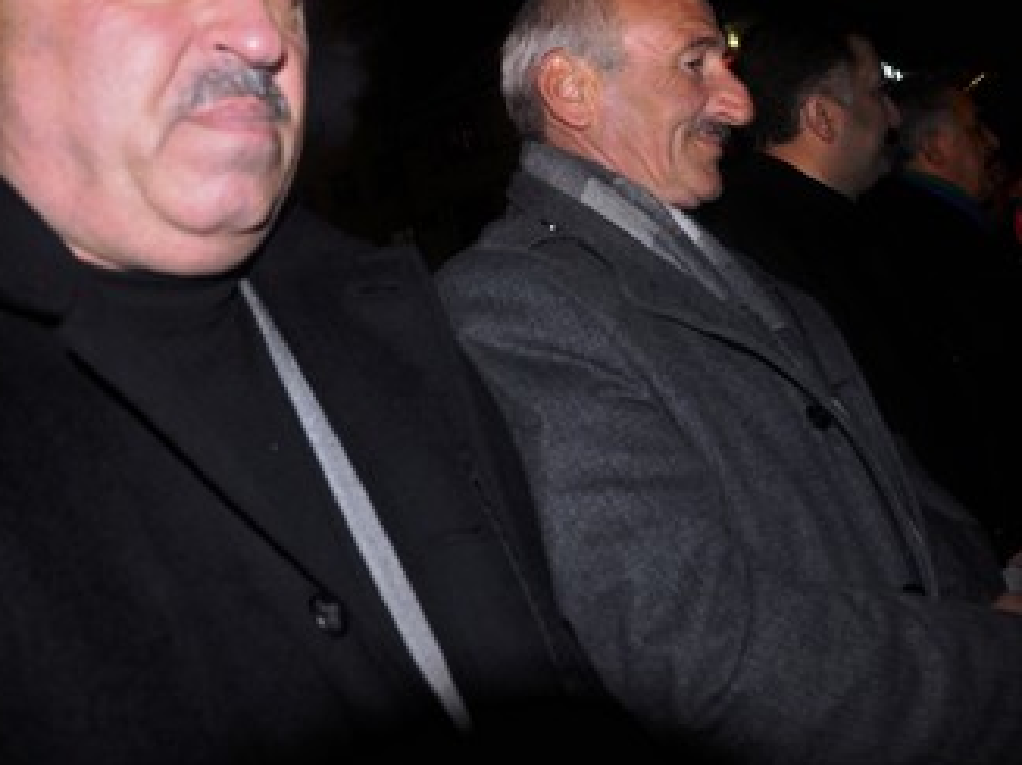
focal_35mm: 33
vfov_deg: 42.6
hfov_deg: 55.3
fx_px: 974
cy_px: 283
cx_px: 559
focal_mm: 16
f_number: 3.5
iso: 200
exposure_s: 1/60
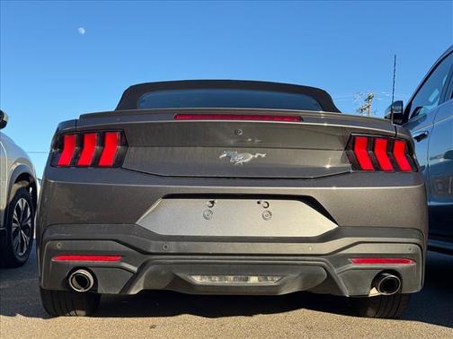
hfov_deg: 39.7
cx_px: 226
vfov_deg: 30.3
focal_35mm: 48
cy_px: 170
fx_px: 628
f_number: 1.78
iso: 64
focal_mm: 6.76
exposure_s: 1/2179
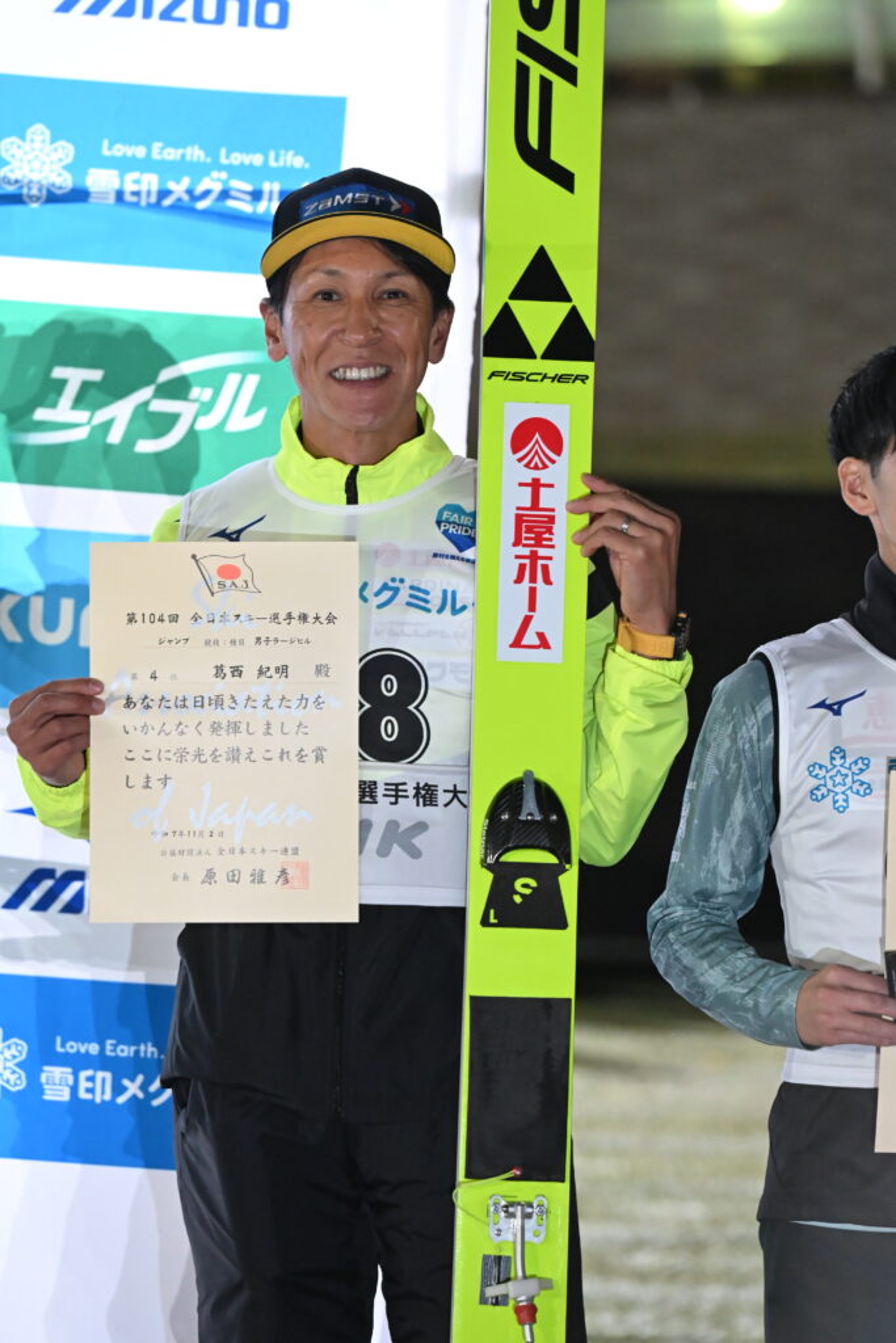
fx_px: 6531
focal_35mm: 175
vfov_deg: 11.7
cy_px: 672
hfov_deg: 7.8
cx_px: 448
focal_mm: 175
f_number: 4.5
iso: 8000
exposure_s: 1/100
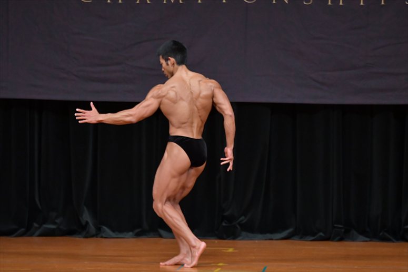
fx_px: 3228
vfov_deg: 4.8
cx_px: 204
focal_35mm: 285
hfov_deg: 7.2
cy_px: 136
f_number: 5.6
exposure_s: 1/400
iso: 4000
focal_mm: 190
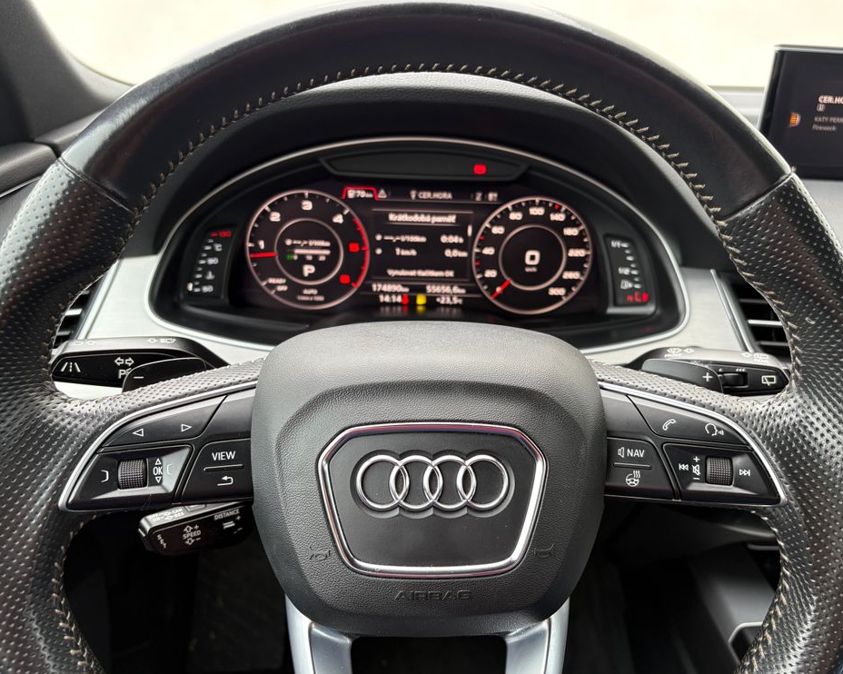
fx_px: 698
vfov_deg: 51.5
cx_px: 441
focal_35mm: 28
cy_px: 332
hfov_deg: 62.2
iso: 80
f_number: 1.6
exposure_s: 1/183
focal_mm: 5.96
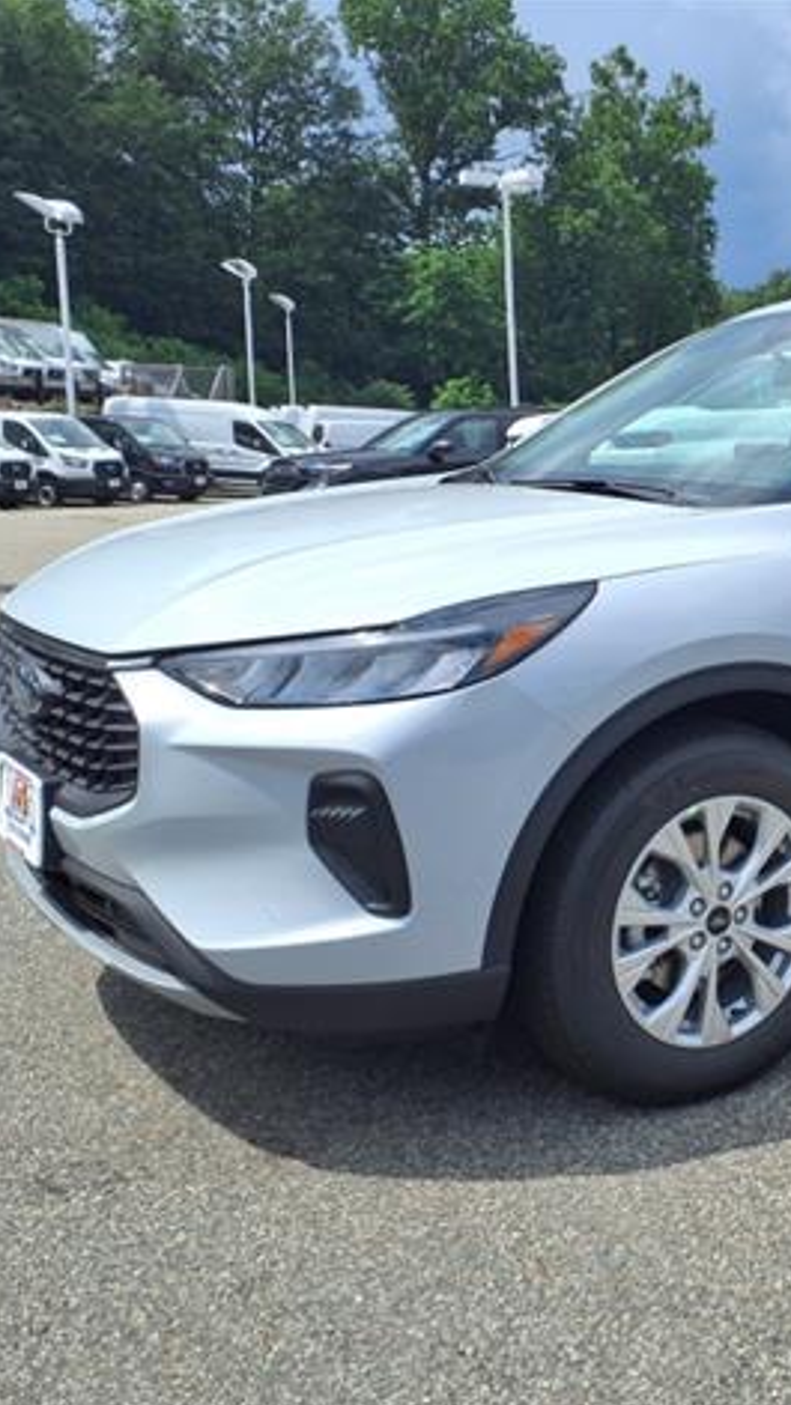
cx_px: 734
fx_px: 1491
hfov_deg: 28.4
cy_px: 710
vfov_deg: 50.5
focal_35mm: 40
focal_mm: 3.58
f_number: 1.9
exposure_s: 1/2500
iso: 40
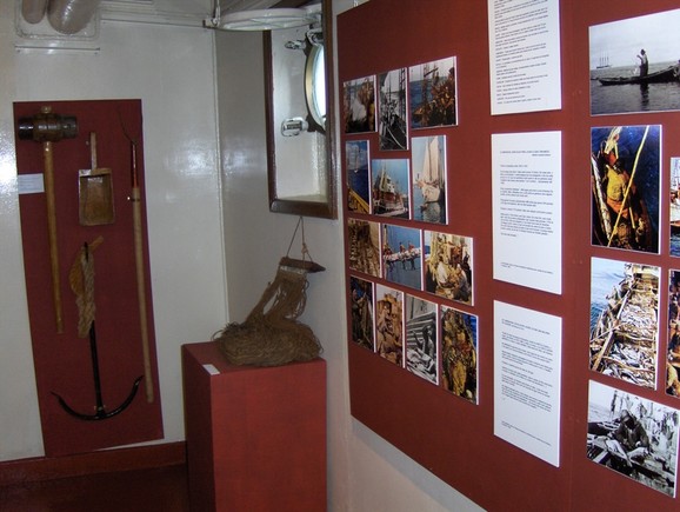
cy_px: 256
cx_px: 340
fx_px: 688
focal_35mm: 35
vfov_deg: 40.8
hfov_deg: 52.6
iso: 100
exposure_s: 1/60
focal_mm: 7.5
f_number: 2.8
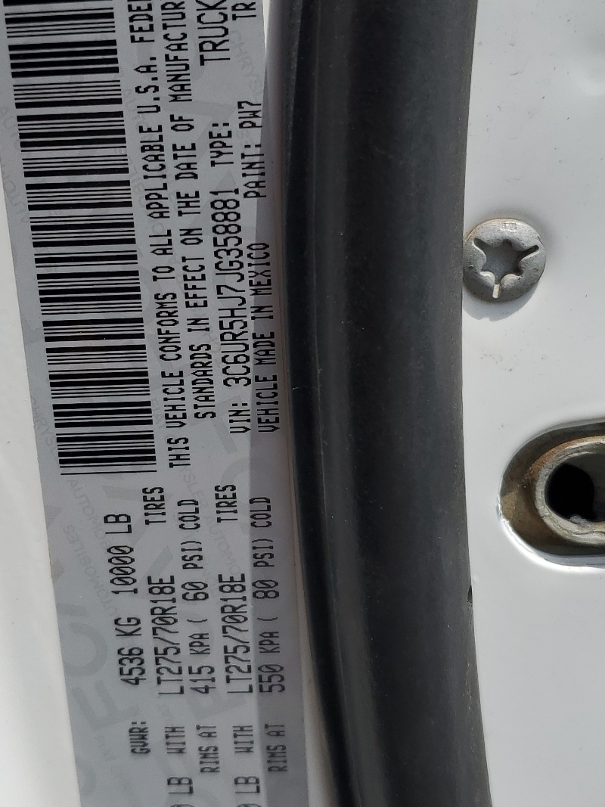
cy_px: 344
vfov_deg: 36.7
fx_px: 1212
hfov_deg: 28.0
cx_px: 253
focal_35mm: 52
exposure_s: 1/5000
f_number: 1.5
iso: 50
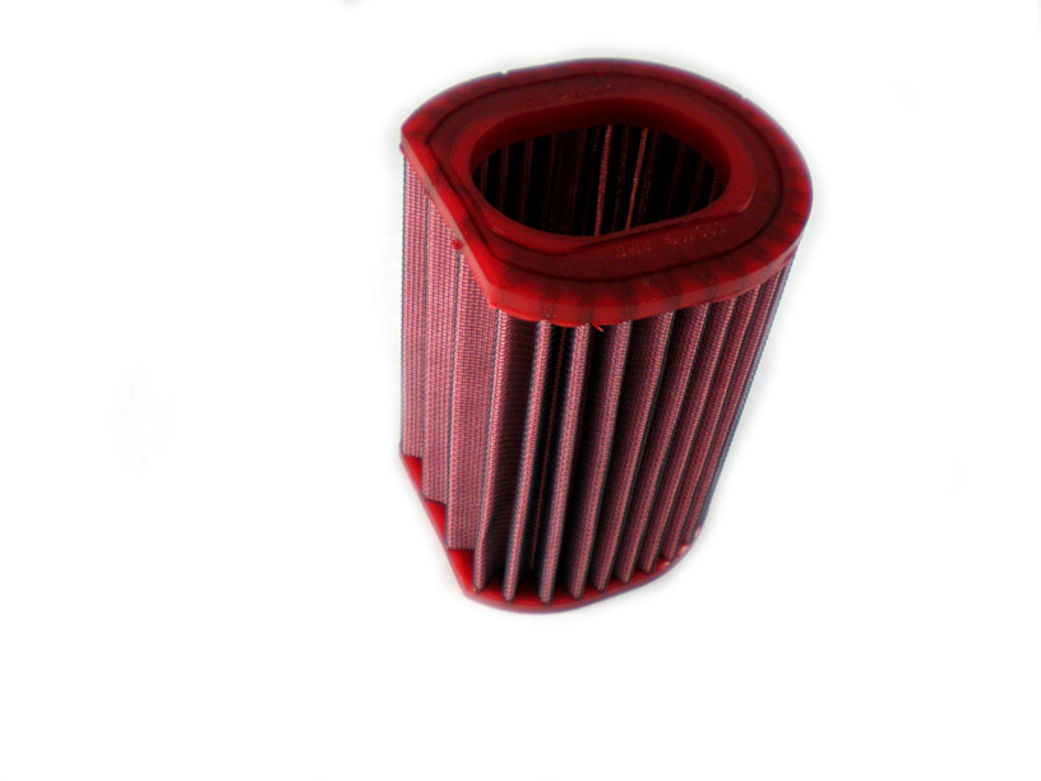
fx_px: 1143
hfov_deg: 49.0
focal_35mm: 38
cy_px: 390
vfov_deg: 37.7
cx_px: 520
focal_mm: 6.3
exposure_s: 1/63.1
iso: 147
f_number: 3.1
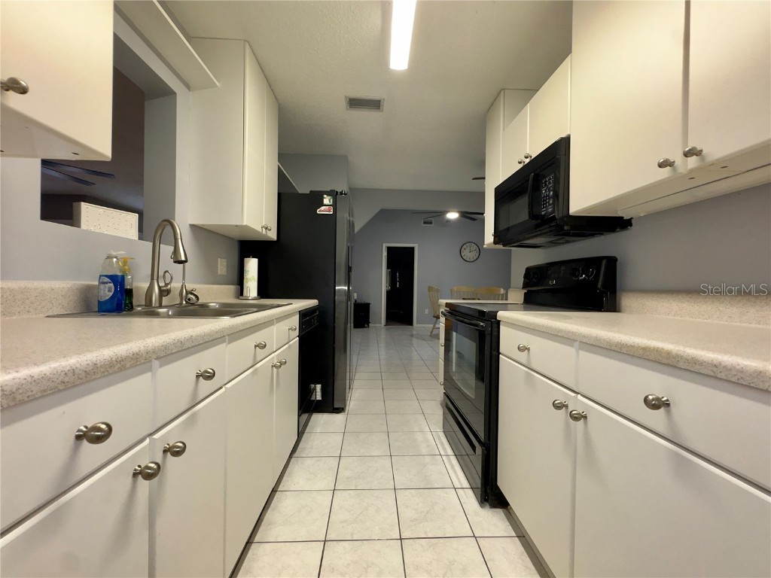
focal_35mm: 14
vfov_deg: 85.7
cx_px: 386
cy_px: 289
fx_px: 312
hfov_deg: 102.1
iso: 160
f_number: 2.2
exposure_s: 1/60
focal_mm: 2.22
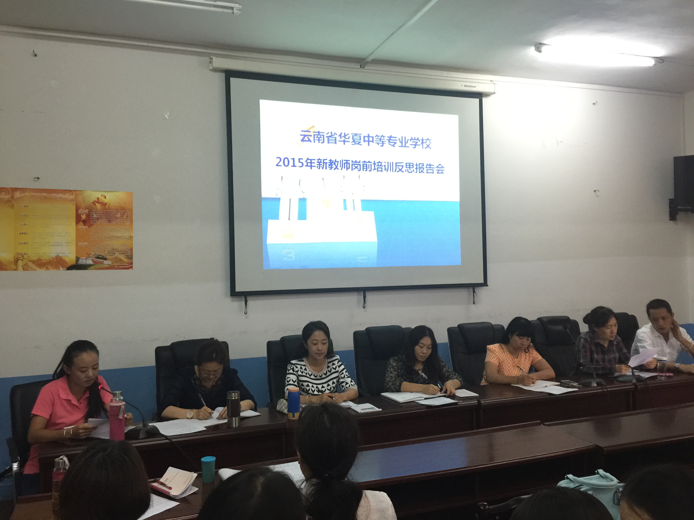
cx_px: 347
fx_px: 581
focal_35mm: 29
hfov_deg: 61.7
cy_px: 260
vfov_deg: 48.2
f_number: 2.2
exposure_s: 1/15
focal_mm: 4.15
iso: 100
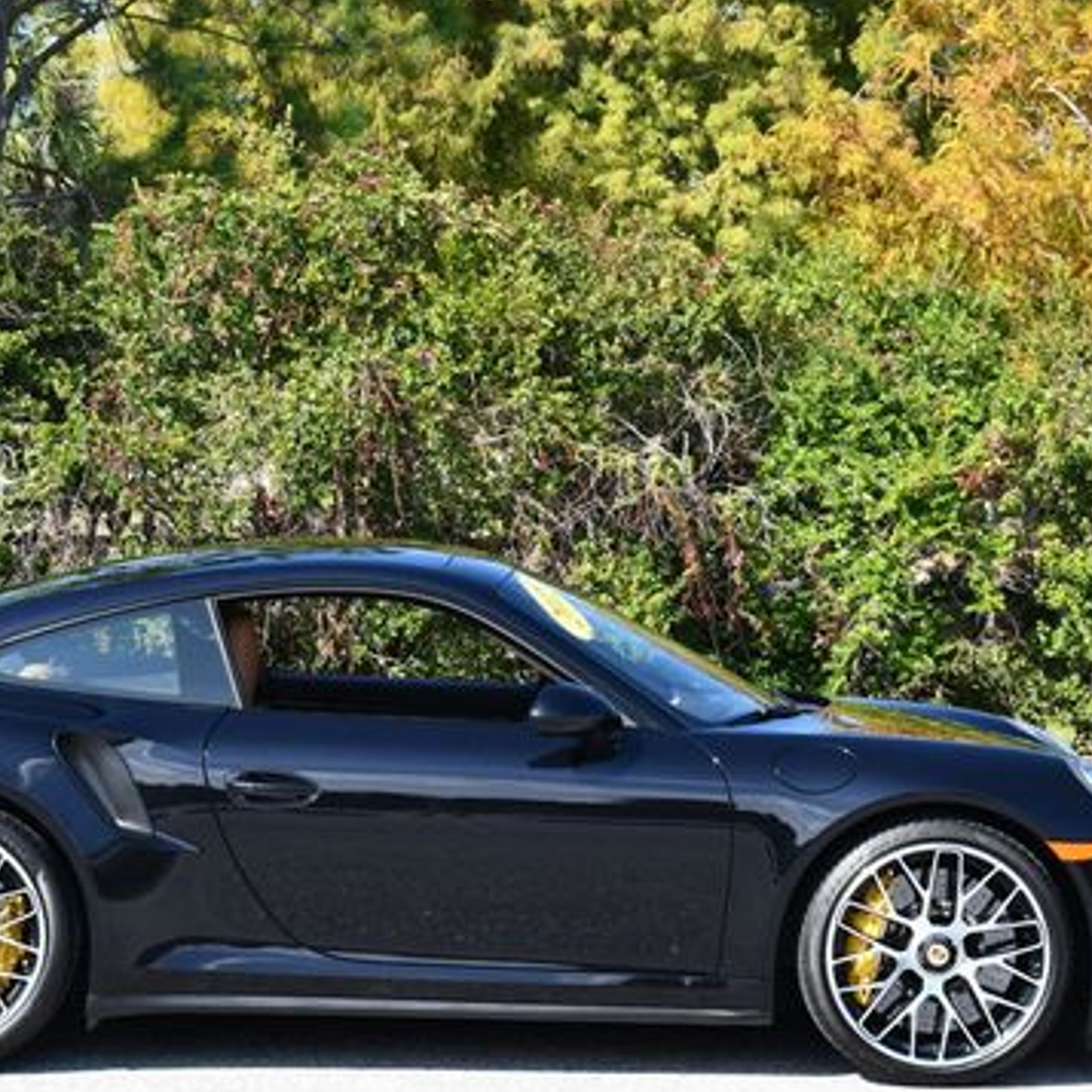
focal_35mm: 128
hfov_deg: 13.6
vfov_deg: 13.6
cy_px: 612
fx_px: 4568
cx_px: 440
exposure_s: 1/250
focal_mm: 42
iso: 200
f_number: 8
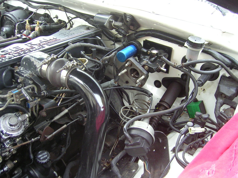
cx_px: 119
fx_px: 248
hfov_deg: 51.4
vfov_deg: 39.7
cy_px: 89
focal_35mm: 36
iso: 100
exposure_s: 1/39.2
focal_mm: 5.6
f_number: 2.8
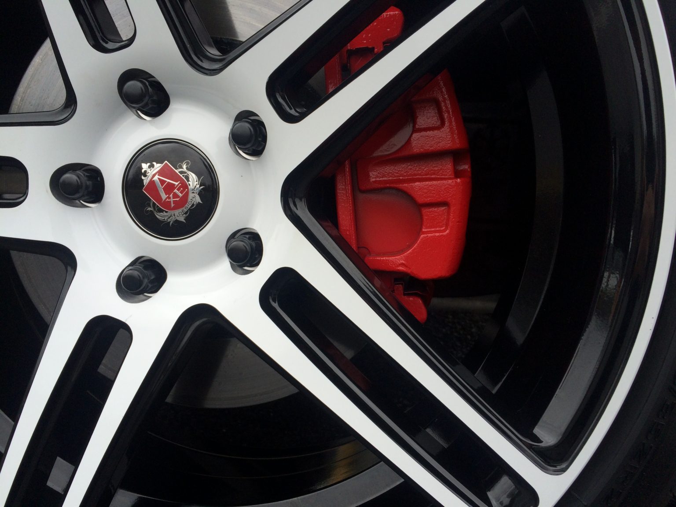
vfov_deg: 48.2
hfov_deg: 61.7
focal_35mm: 29
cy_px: 254
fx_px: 566
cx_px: 338
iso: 32
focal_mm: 4.15
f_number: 2.2
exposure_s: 1/380
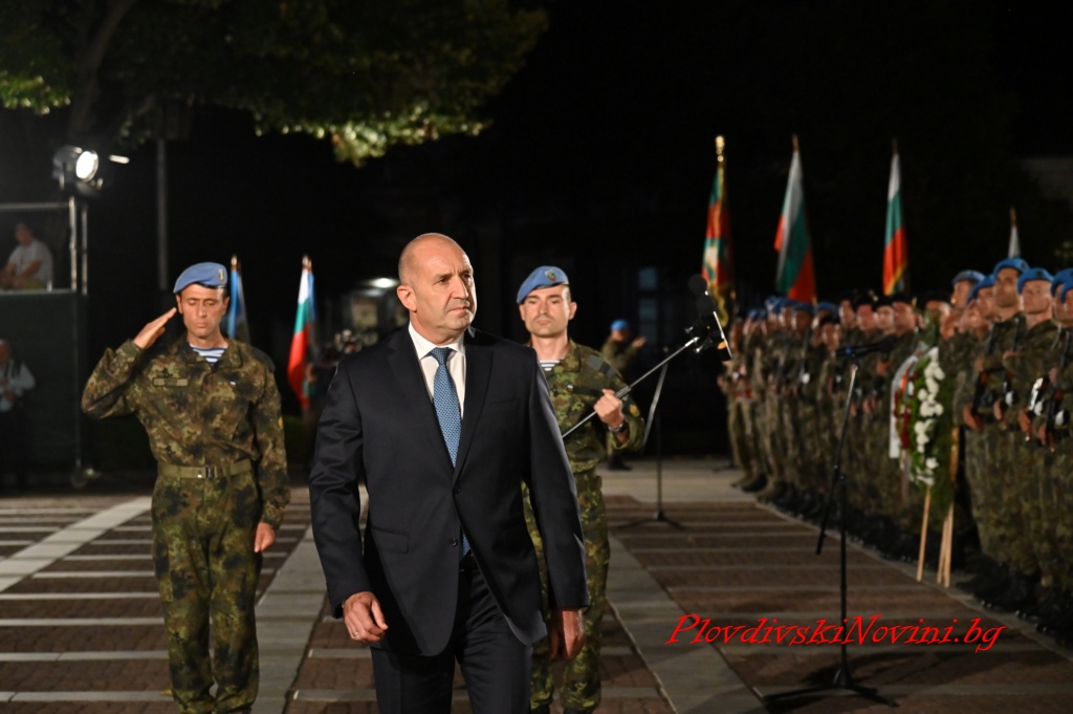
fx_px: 3574
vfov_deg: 11.4
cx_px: 536
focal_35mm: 120
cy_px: 357
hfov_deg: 17.1
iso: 4000
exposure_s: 1/400
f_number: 7.1
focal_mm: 120
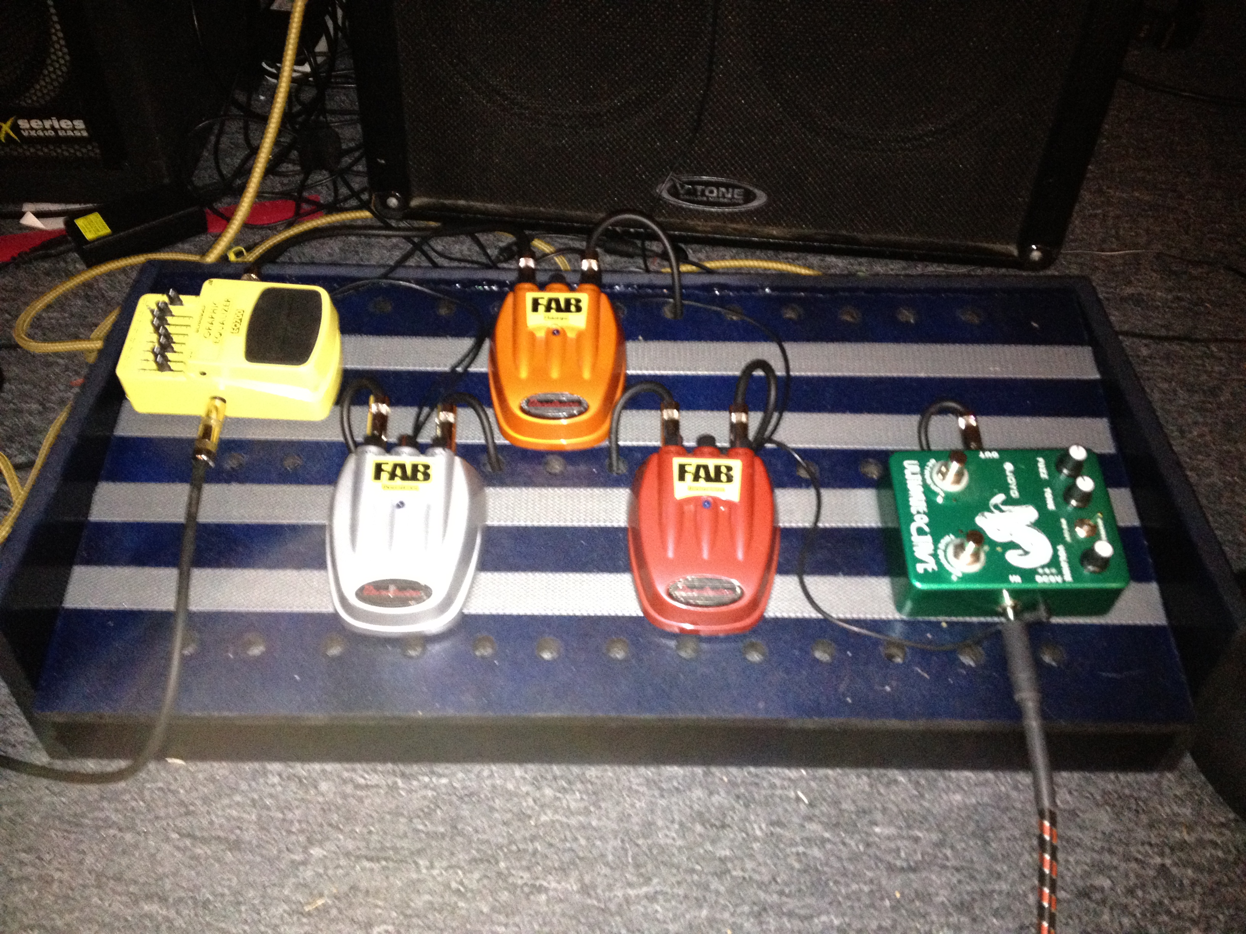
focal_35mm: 35
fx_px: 1260
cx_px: 623
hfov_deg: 52.6
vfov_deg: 40.7
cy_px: 467
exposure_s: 1/16
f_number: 2.4
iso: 400
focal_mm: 4.28
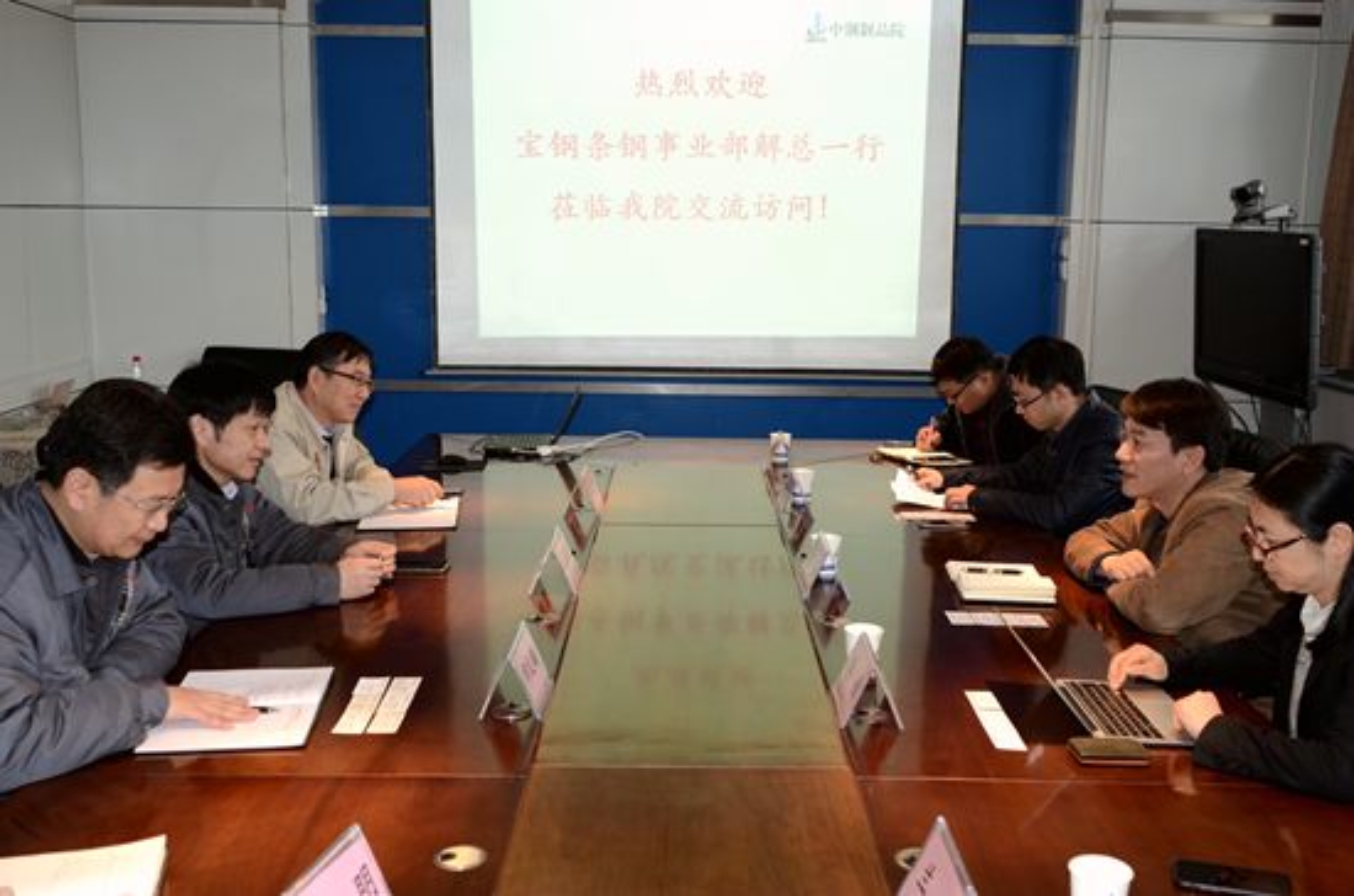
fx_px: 1351
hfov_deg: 53.2
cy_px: 448
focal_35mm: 36
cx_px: 677
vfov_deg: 36.7
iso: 800
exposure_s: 1/160
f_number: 4
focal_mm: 24
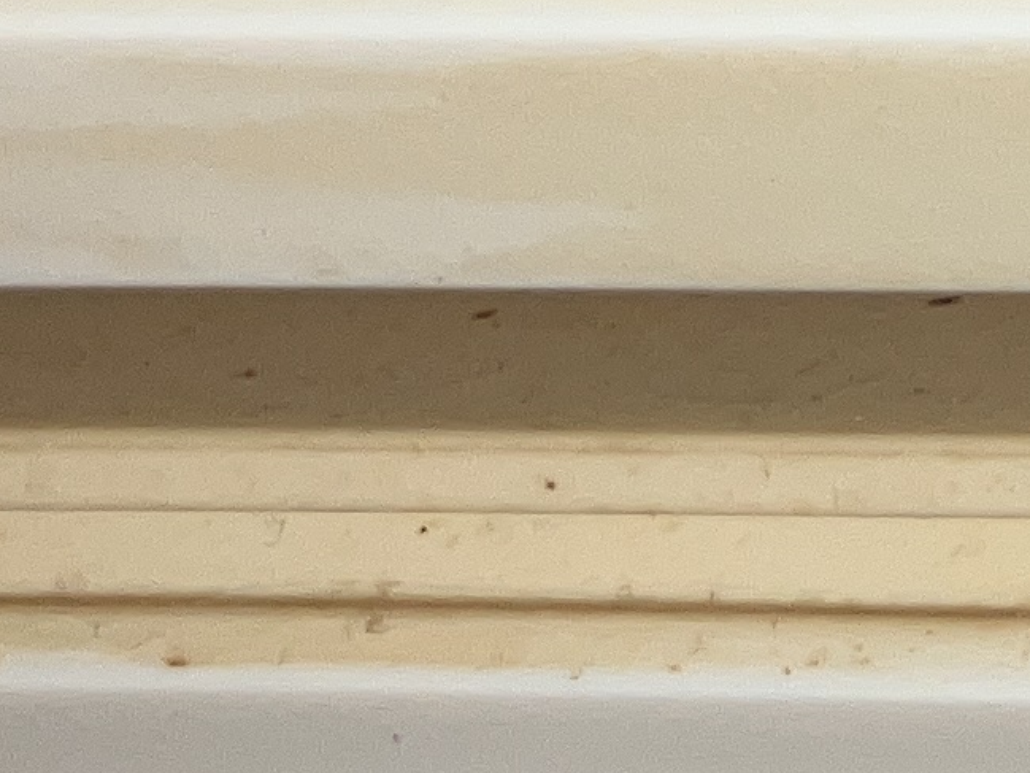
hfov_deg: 10.0
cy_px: -1141
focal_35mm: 174
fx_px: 5178
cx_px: 2425
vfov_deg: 7.9
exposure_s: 1/25
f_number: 1.8
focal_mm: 3.99
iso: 25
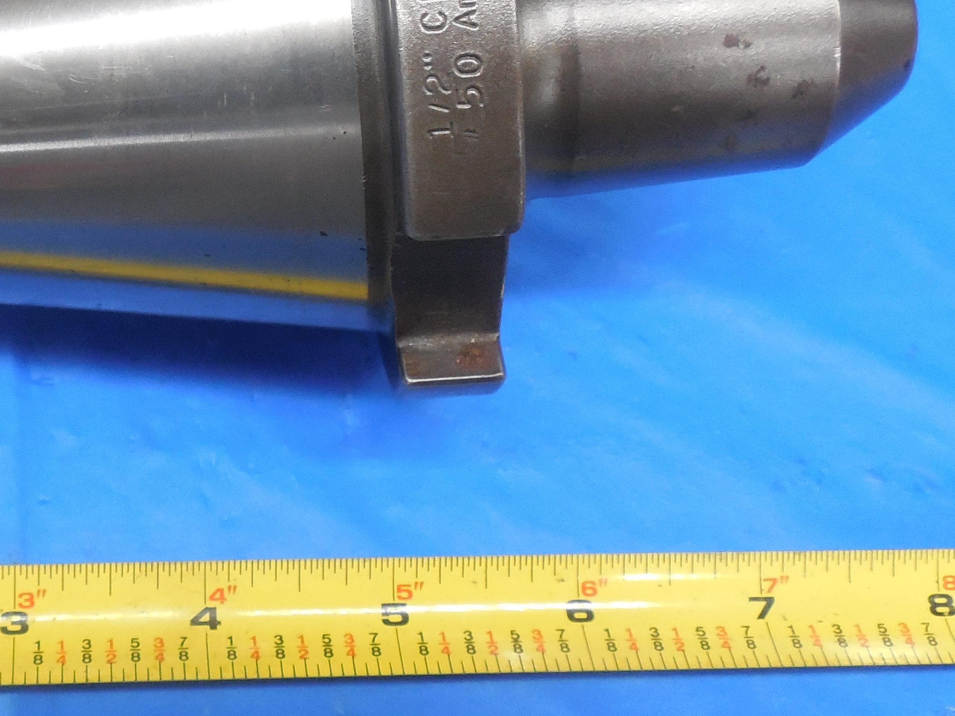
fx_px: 1324
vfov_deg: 29.9
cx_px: 144
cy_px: 202
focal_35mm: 48
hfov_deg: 37.7
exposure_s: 1/30
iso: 400
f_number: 3.3
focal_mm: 4.5
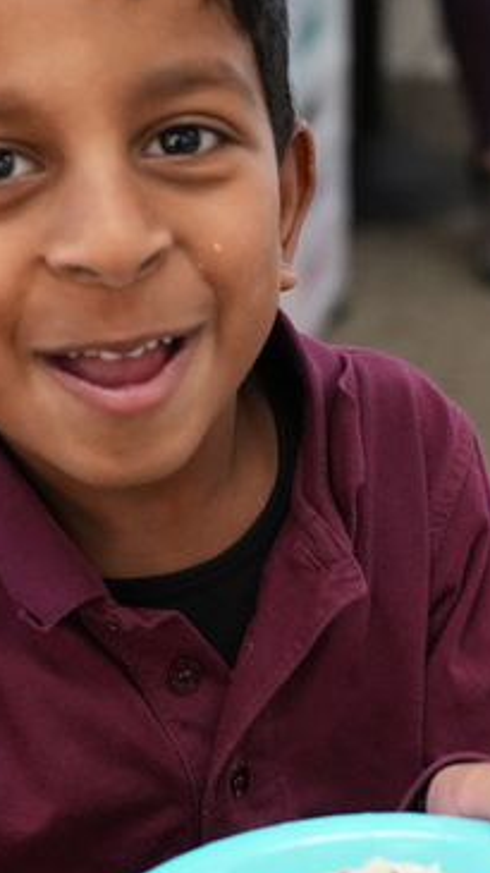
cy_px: 563
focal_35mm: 99
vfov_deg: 21.5
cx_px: 65
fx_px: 2291
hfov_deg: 12.1
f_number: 2.8
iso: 5000
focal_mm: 33.7
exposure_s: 1/160
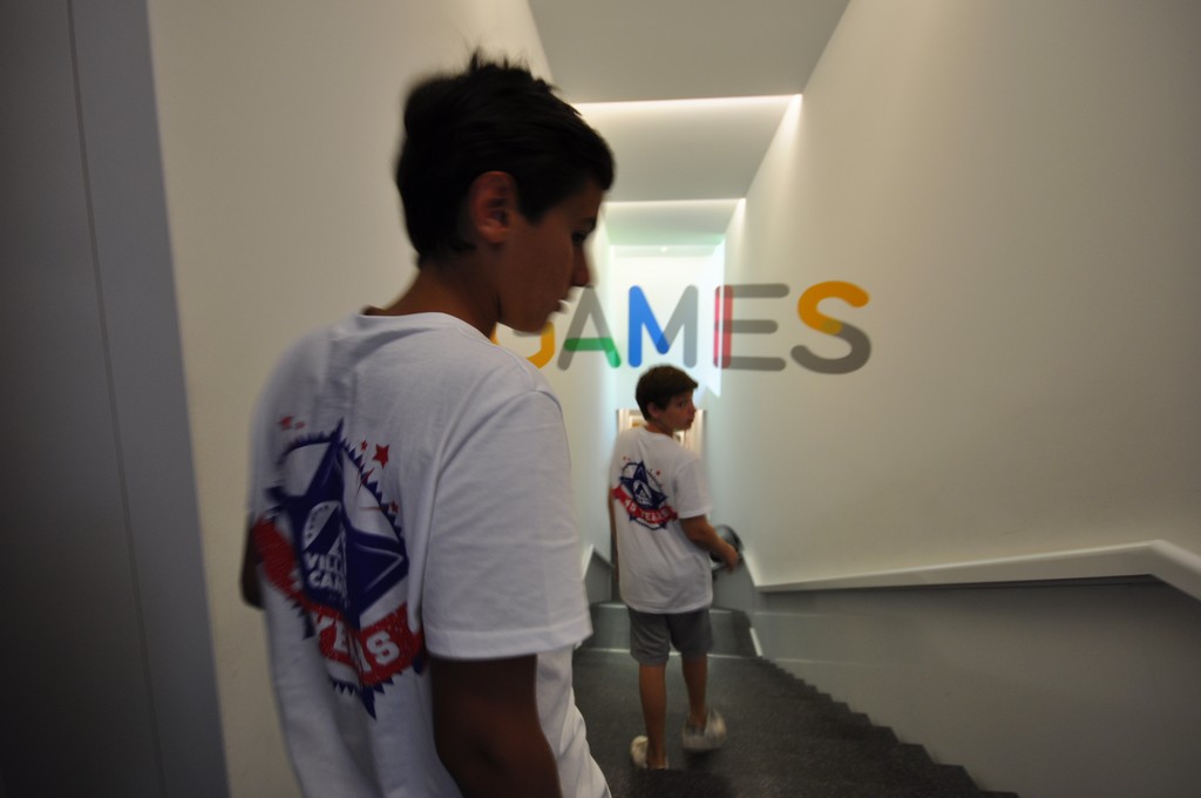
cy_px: 399
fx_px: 550
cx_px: 600
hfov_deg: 95.1
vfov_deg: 71.9
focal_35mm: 16
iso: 200
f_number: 4.2
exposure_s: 1/10
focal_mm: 11
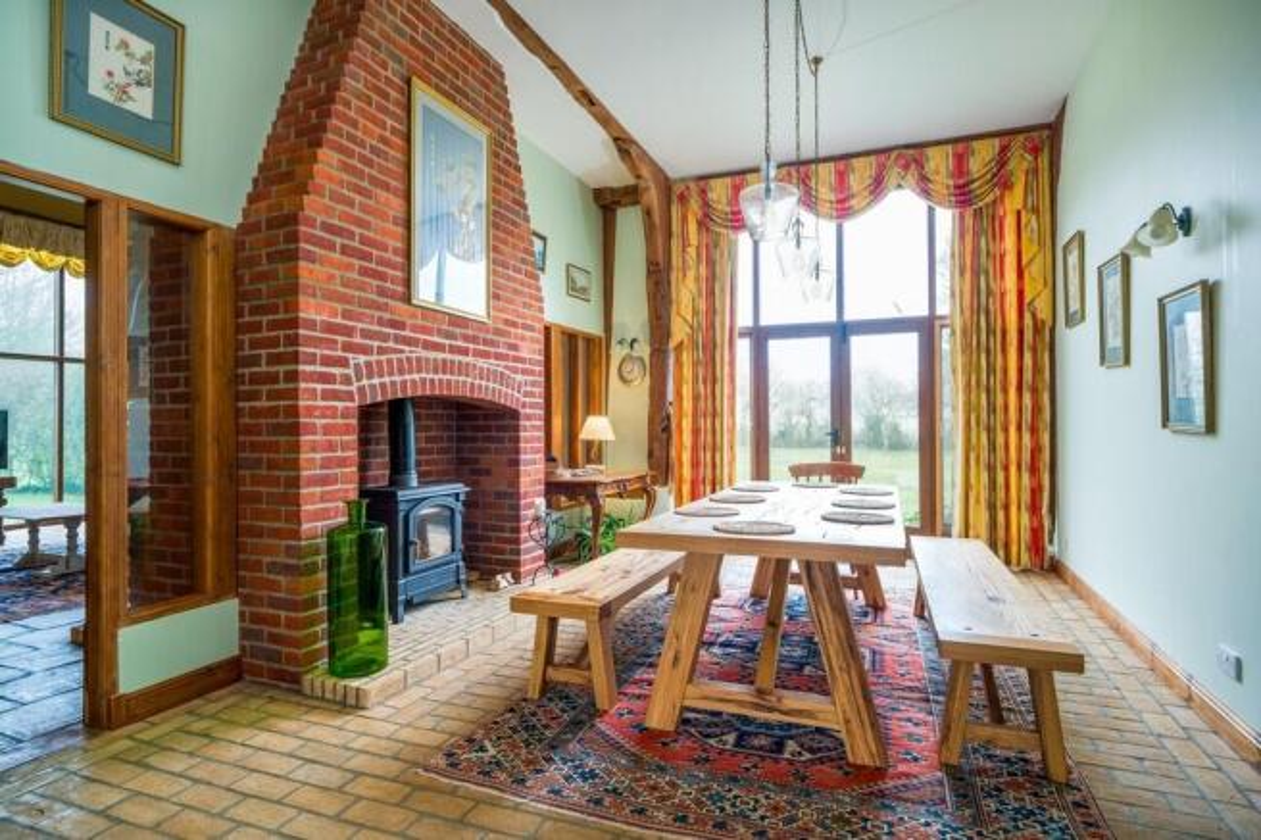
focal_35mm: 18
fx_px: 630
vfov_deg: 67.4
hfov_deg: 90.0
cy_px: 420
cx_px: 630
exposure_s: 1/5
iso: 160
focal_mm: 12.3
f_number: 7.1
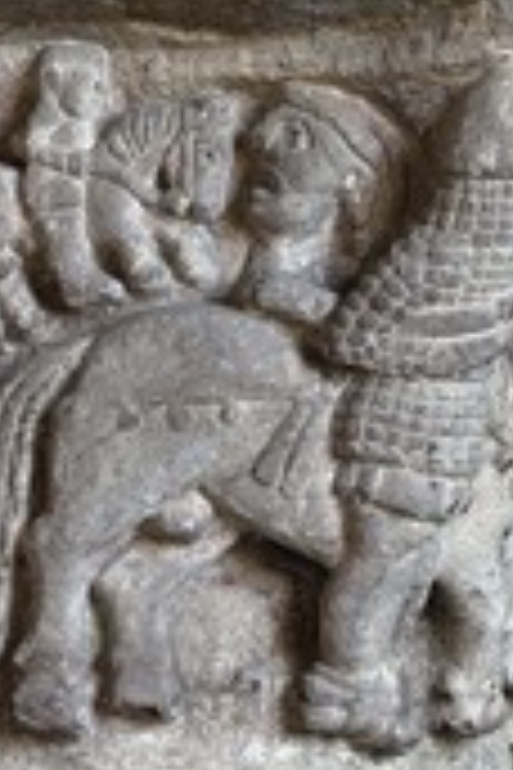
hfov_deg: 2.8
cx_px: 675
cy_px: 356
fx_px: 10494
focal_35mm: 491
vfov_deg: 4.2
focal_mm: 200
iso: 1600
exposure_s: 1/80
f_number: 6.3
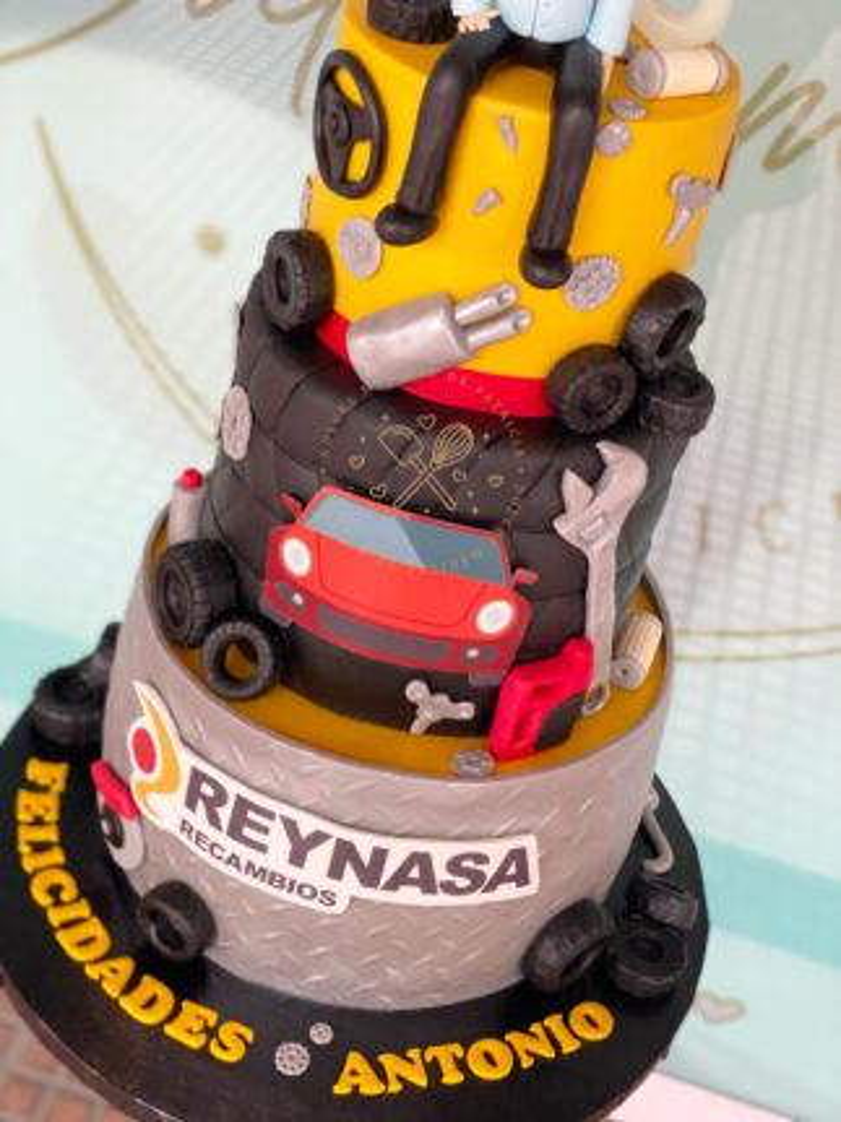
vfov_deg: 36.8
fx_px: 1685
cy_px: 561
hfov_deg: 28.0
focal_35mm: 52
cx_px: 420
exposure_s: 1/122
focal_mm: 6
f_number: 2
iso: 100
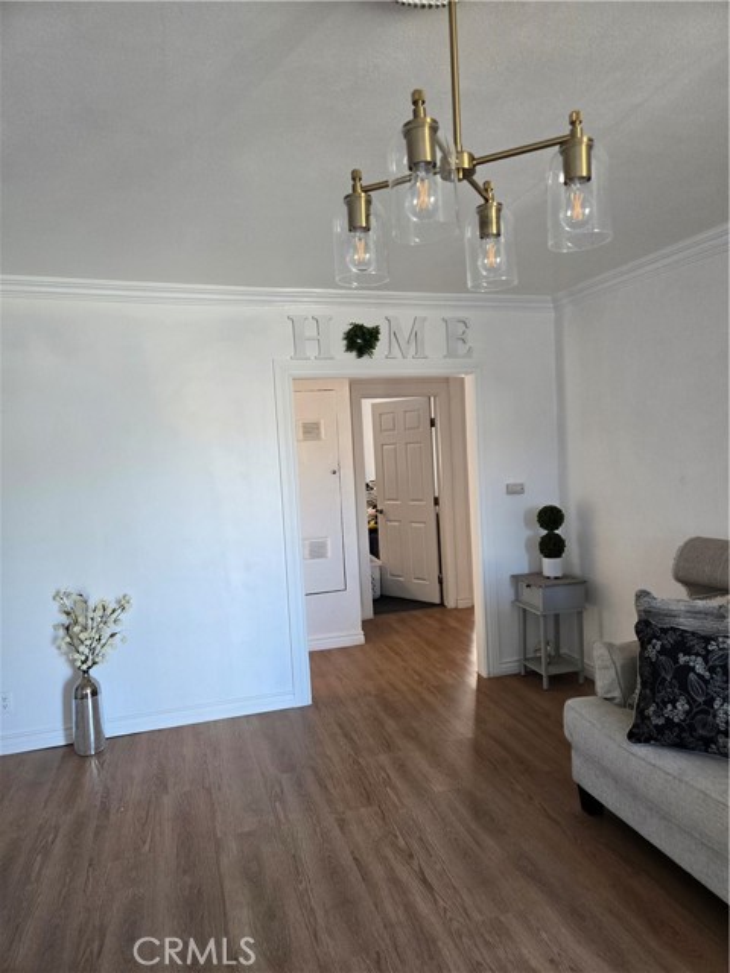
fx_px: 647
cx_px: 365
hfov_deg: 58.9
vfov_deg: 73.9
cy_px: 486
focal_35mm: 23
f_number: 1.8
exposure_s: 1/120
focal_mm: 5.4
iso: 200
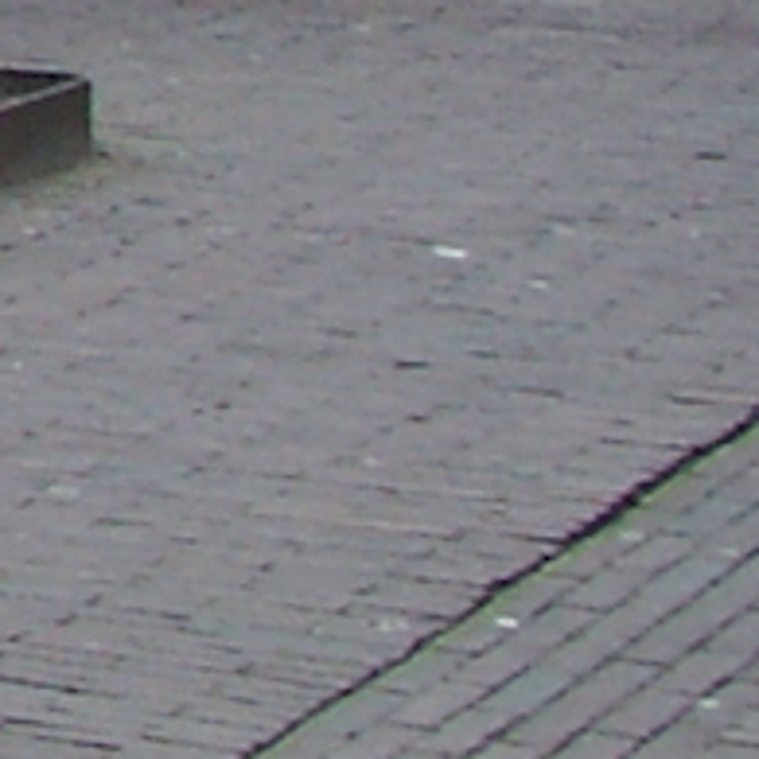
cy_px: -1066
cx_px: -2861
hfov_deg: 5.6
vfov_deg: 6.8
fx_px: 6053
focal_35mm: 244
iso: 100
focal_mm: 7.21
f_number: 4
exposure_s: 1/250
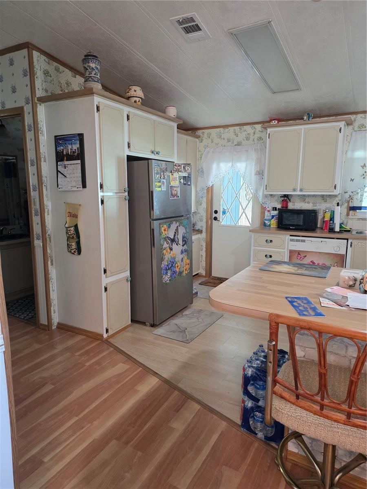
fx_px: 325
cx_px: 184
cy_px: 244
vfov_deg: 73.9
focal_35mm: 23
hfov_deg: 58.9
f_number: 1.7
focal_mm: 6.25
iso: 500
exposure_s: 1/120
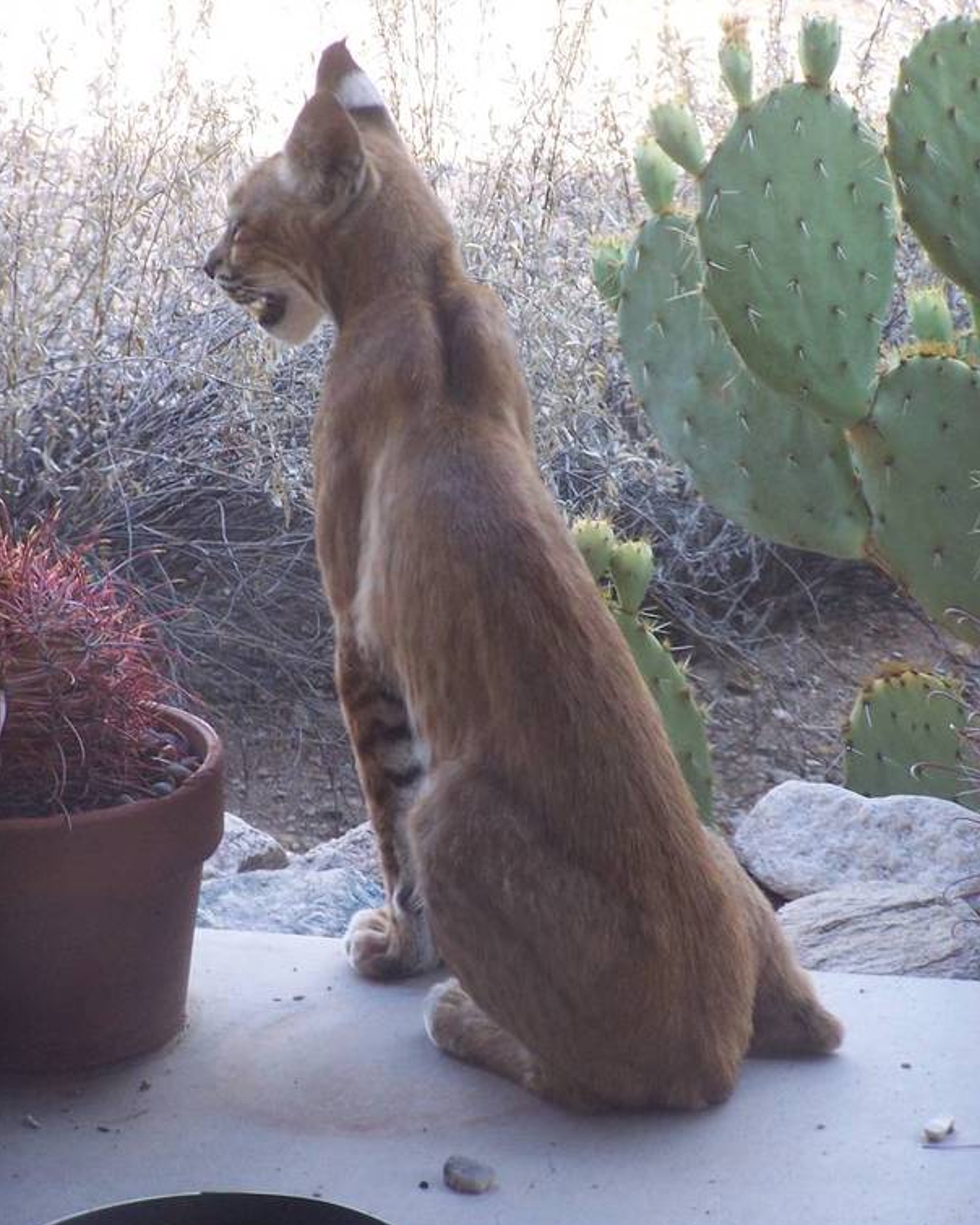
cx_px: 488
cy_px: 579
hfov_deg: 7.8
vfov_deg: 9.8
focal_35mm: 198
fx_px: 7179
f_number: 3.2
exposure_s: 1/90
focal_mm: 31.3
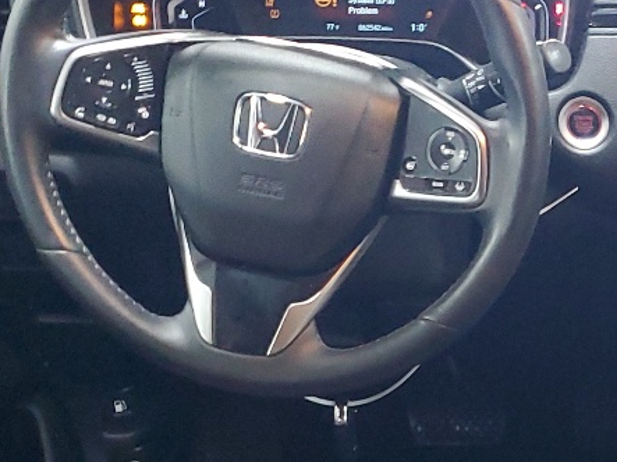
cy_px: 605
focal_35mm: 94
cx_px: 767
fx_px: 1675
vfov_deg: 15.0
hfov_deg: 19.5
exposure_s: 1/20
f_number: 1.5
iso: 283
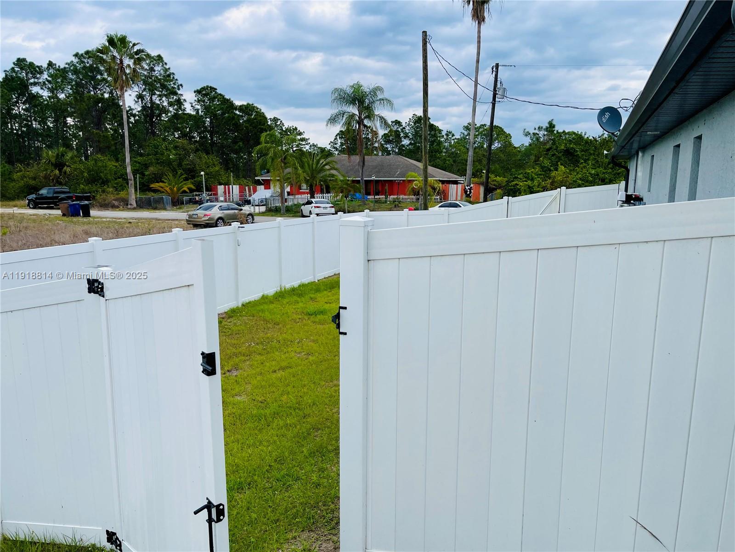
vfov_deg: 54.9
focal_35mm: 25
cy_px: 276
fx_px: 531
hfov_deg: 69.4
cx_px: 368
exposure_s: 1/1130
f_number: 1.6
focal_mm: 5.1
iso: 32
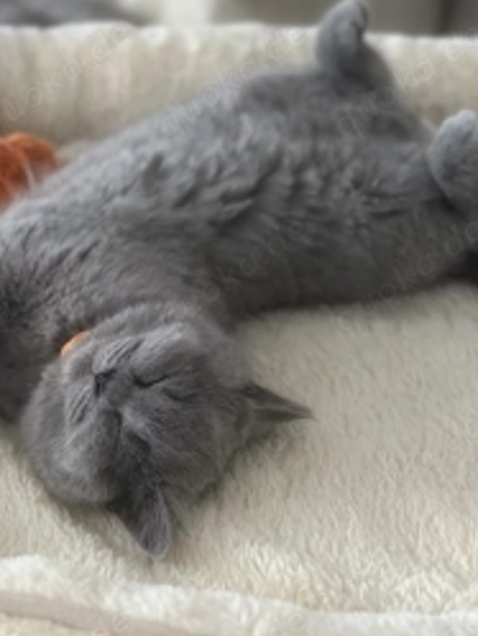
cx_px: 148
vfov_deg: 25.3
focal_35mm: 77
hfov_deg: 19.1
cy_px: 314
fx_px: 1416
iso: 500
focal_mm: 6.86
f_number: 1.78
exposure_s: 1/33
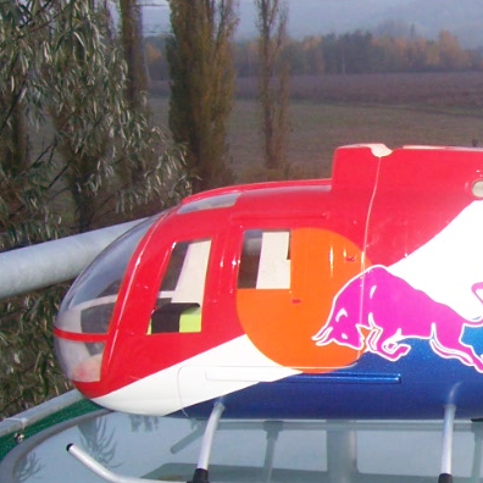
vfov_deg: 19.1
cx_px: 601
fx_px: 1437
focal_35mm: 91
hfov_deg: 18.0
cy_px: 304
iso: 80
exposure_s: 1/60
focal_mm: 5.6
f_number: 2.7
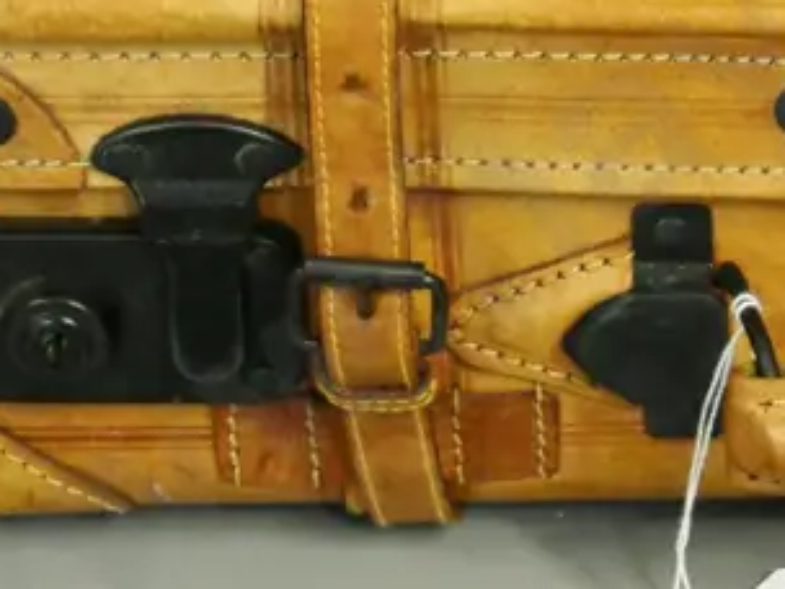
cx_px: 935
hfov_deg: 13.0
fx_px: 3356
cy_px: -93
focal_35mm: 148
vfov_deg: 9.9
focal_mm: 22
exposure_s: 1/125
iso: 3200
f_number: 5
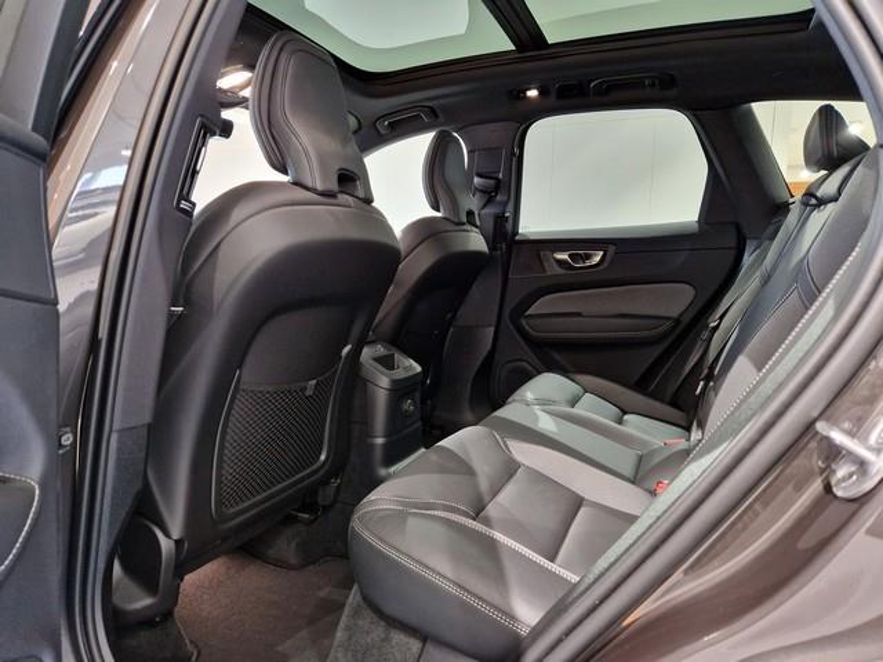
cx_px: 442
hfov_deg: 73.9
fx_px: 587
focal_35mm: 23
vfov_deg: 58.9
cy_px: 331
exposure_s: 1/29
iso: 640
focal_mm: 5.4
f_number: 1.8
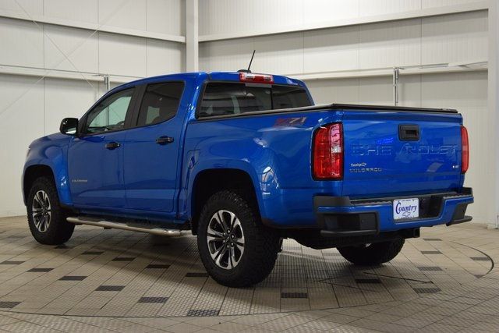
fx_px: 749
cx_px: 250
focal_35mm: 54
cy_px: 166
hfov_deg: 36.9
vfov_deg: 25.1
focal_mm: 36
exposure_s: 1/60
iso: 1600
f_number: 8
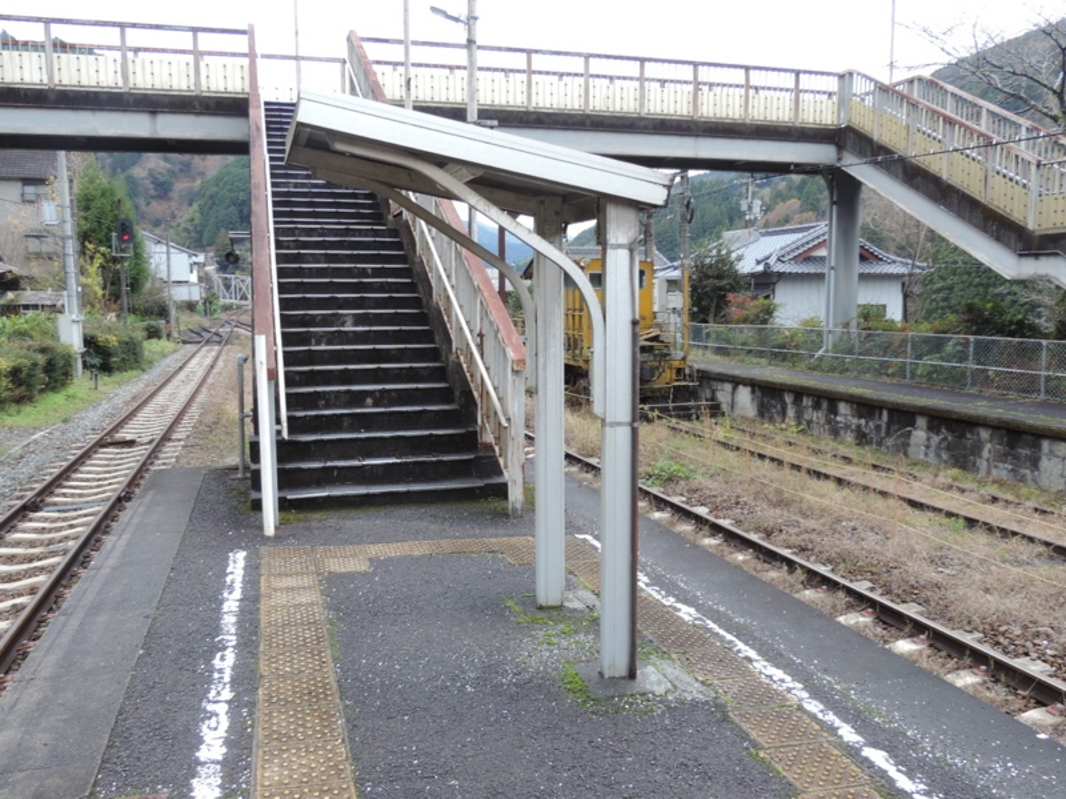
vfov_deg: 46.8
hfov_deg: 60.0
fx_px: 924
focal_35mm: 30
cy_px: 400
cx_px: 533
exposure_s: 1/60
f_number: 3.1
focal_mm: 5.3
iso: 80
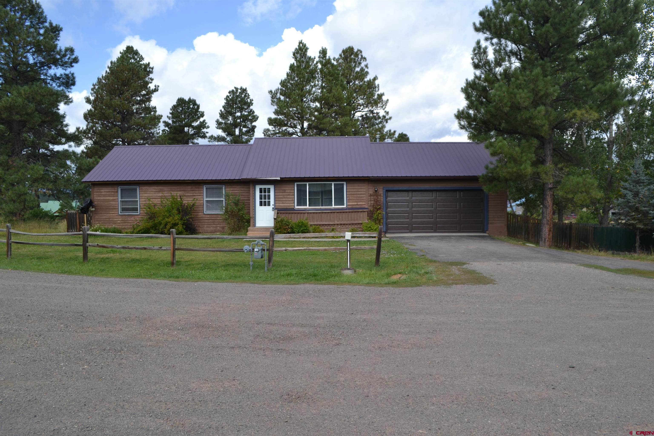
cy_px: 218
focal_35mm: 27
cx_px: 327
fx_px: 490
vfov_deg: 47.9
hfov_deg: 67.4
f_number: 7.1
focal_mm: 18
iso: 100
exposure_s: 1/200
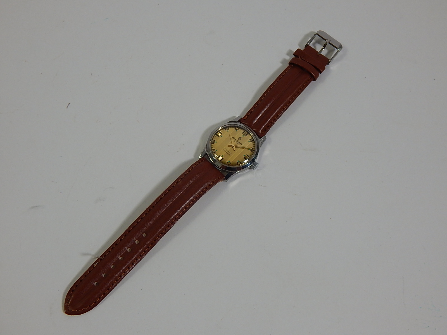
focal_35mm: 38
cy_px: 168
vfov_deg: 37.7
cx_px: 224
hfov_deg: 49.0
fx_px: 491
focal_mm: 6.8
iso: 125
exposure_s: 1/60
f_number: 3.4
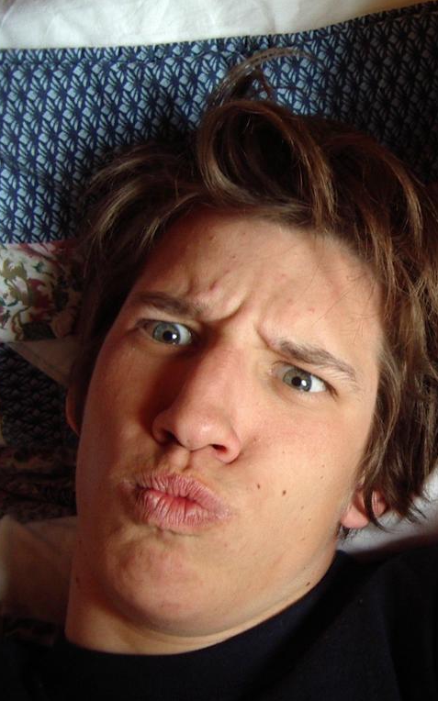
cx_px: 444
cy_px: 350
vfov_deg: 37.5
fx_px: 1032
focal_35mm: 54
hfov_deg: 22.9
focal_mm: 5.8
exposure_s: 1/50
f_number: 2.6
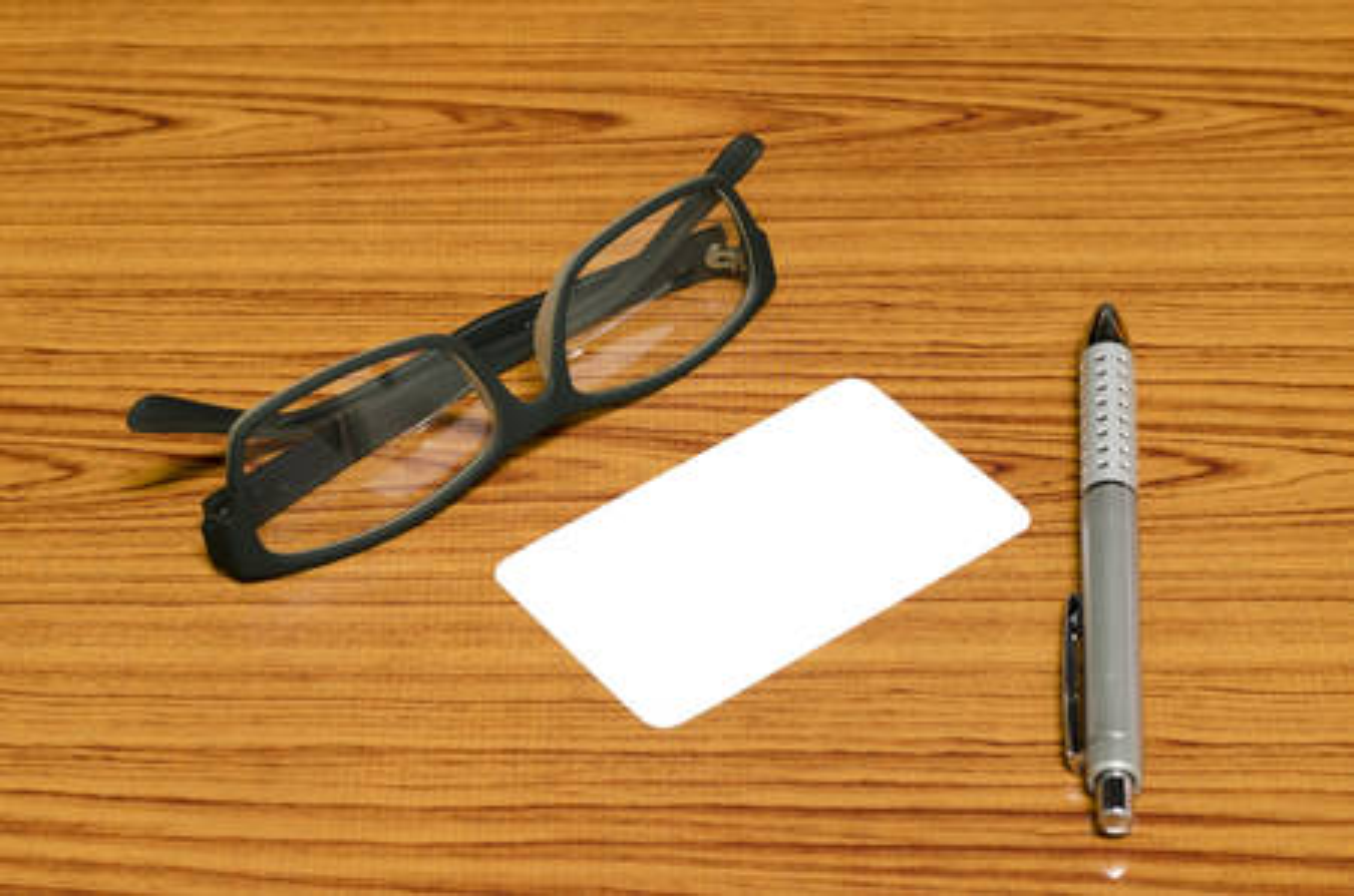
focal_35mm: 75
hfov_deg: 27.0
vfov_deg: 18.1
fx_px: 2815
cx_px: 677
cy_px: 448
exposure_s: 5
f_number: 8
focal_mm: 50
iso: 100
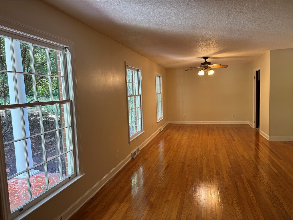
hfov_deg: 71.6
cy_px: 110
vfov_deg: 56.8
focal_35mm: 24
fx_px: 203
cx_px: 146
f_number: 1.78
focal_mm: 6.76
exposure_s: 1/60
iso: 125
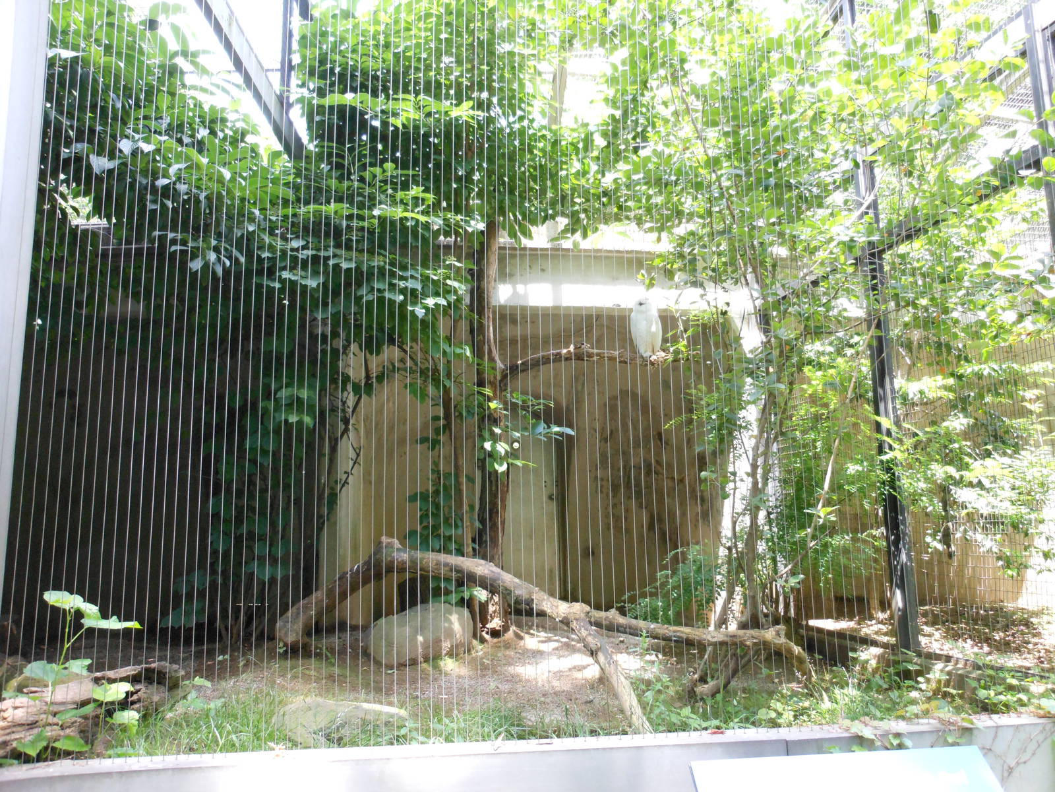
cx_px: 528
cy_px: 396
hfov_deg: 63.4
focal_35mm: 28
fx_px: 853
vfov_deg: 49.7
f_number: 3.7
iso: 400
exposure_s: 1/80
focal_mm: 5
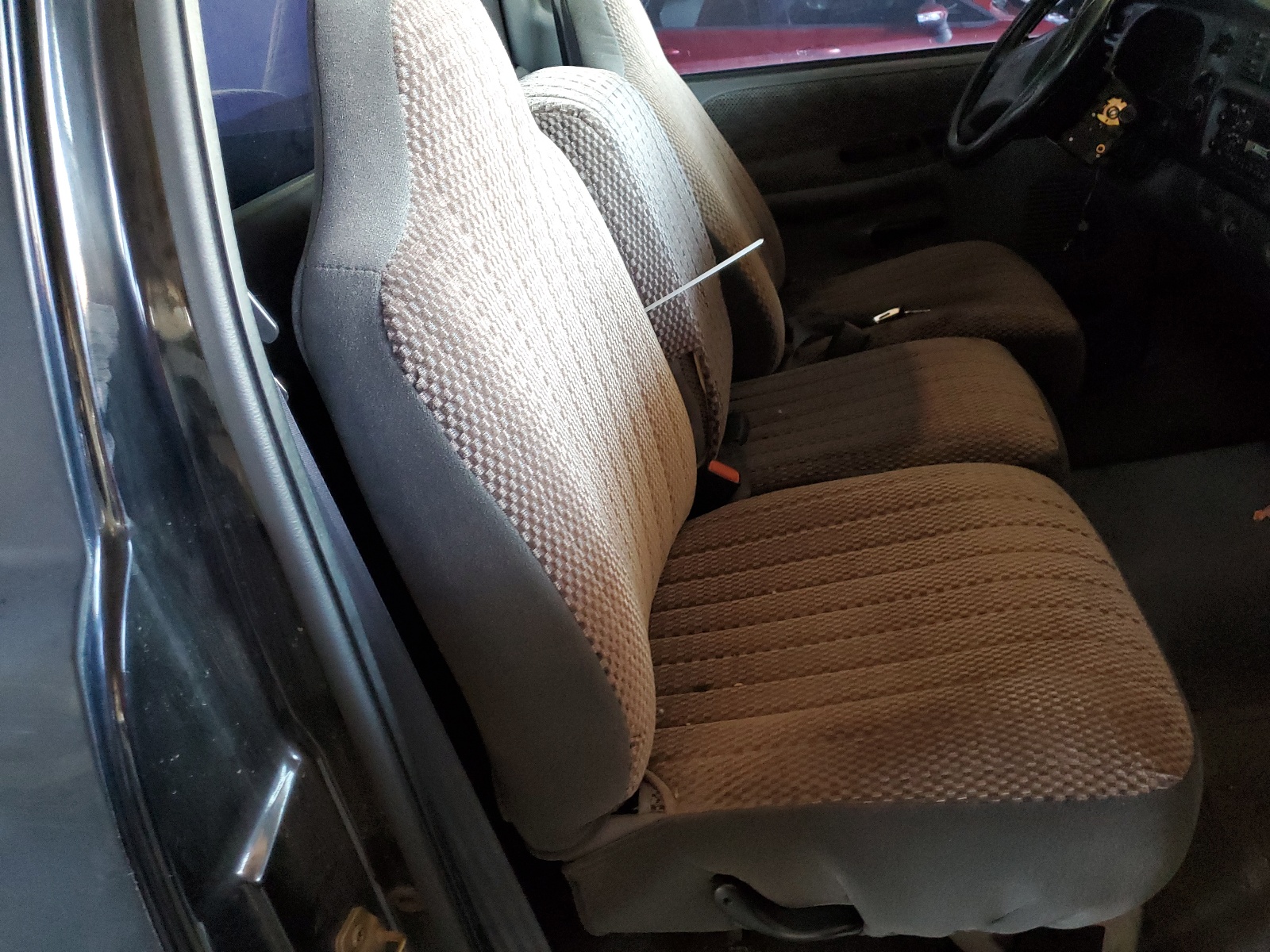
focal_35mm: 26
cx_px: 635
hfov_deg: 67.3
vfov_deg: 53.1
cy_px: 476
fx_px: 954
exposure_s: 1/60.2
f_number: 1.5
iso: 388
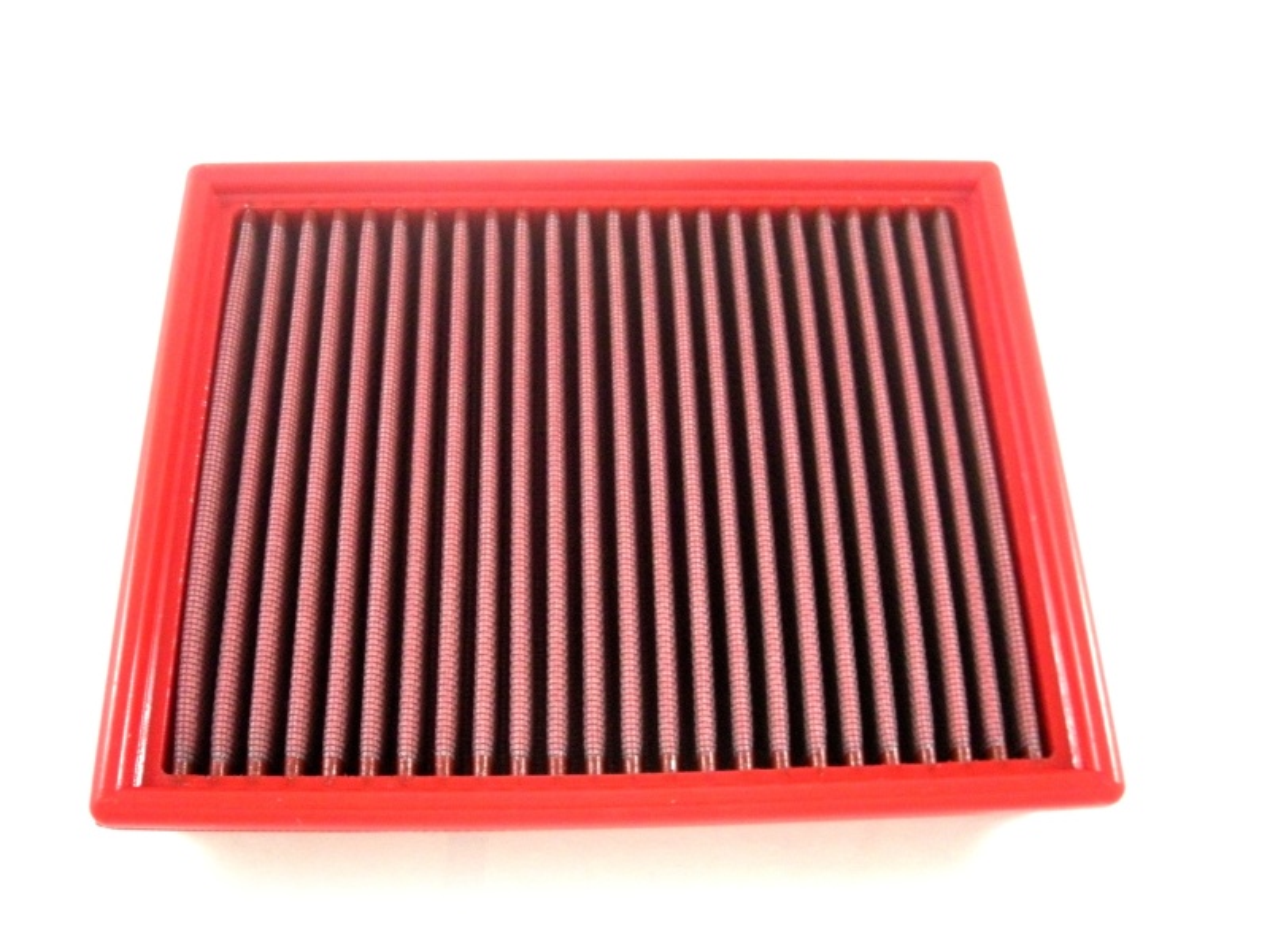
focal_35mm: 35
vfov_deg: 40.7
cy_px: 476
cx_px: 635
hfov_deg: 52.6
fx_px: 1284
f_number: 2.8
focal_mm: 5.7
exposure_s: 1/59.7
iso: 400
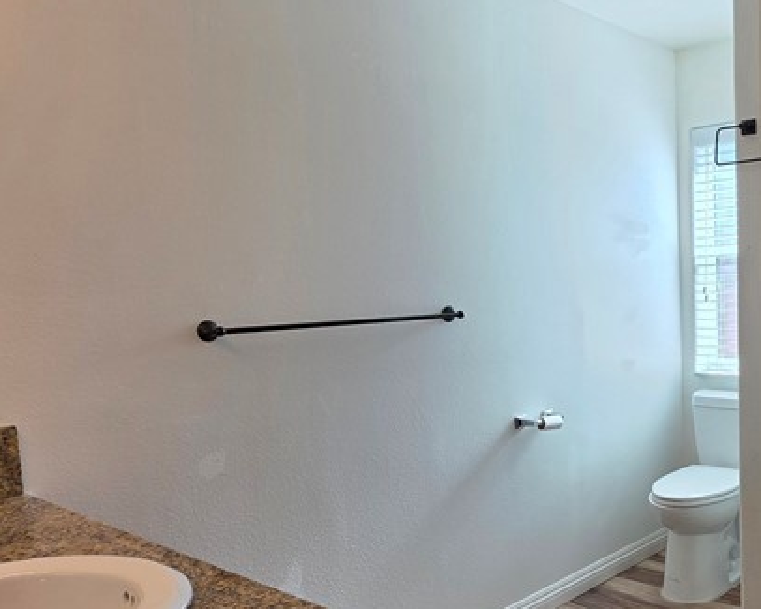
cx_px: 628
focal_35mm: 32
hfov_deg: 51.5
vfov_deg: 45.5
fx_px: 721
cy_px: 371
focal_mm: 2.2
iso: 40
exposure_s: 1/120
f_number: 1.9
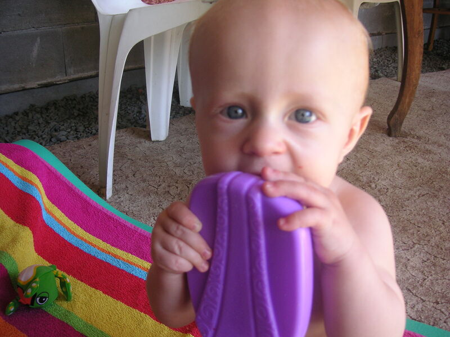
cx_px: 225
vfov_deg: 38.7
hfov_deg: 50.1
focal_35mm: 37
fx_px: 481
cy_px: 168
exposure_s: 1/125
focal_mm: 6.1
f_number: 2.8
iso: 50
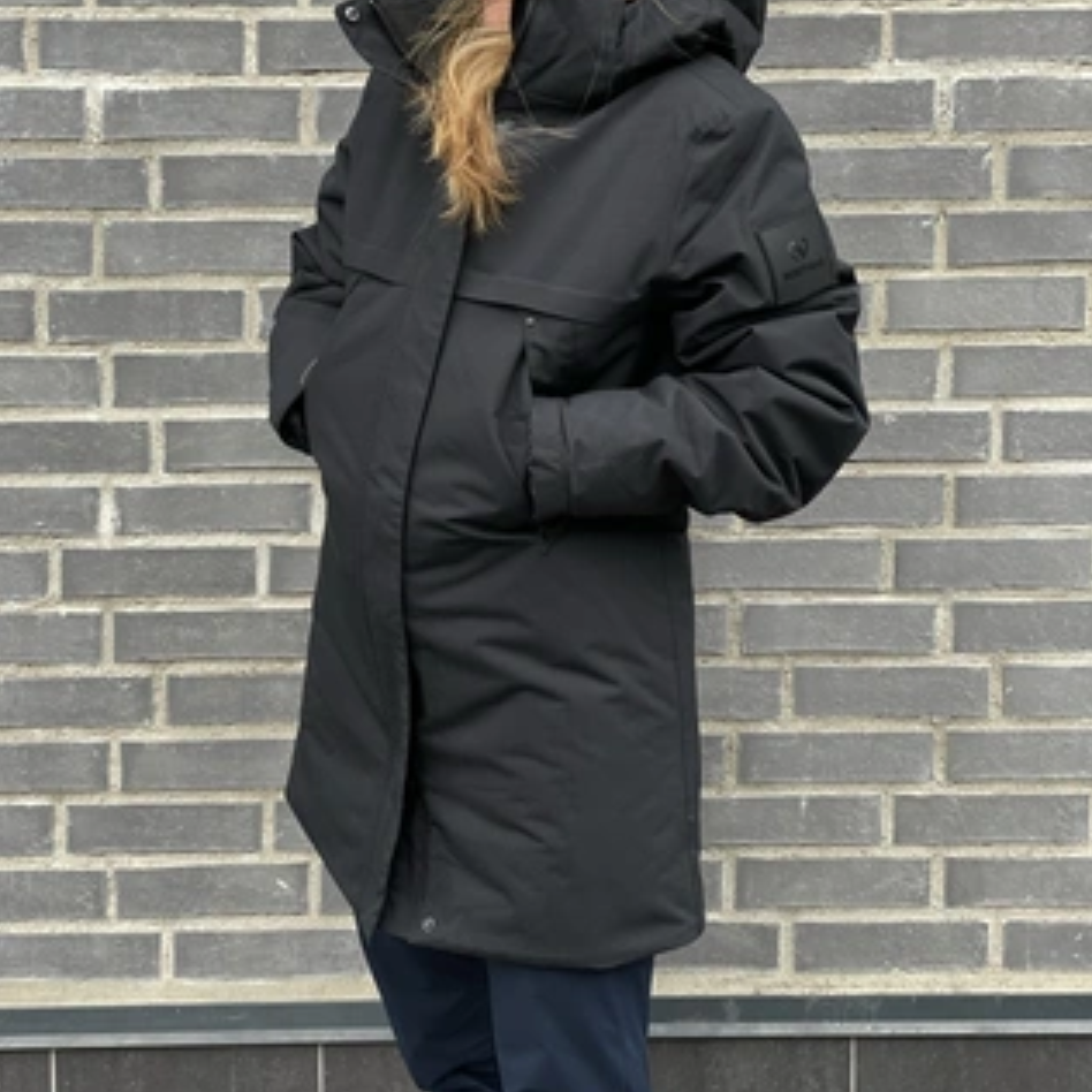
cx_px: 543
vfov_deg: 27.6
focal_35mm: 62
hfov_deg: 27.7
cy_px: 413
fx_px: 2213
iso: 64
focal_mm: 6
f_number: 2
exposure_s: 1/122
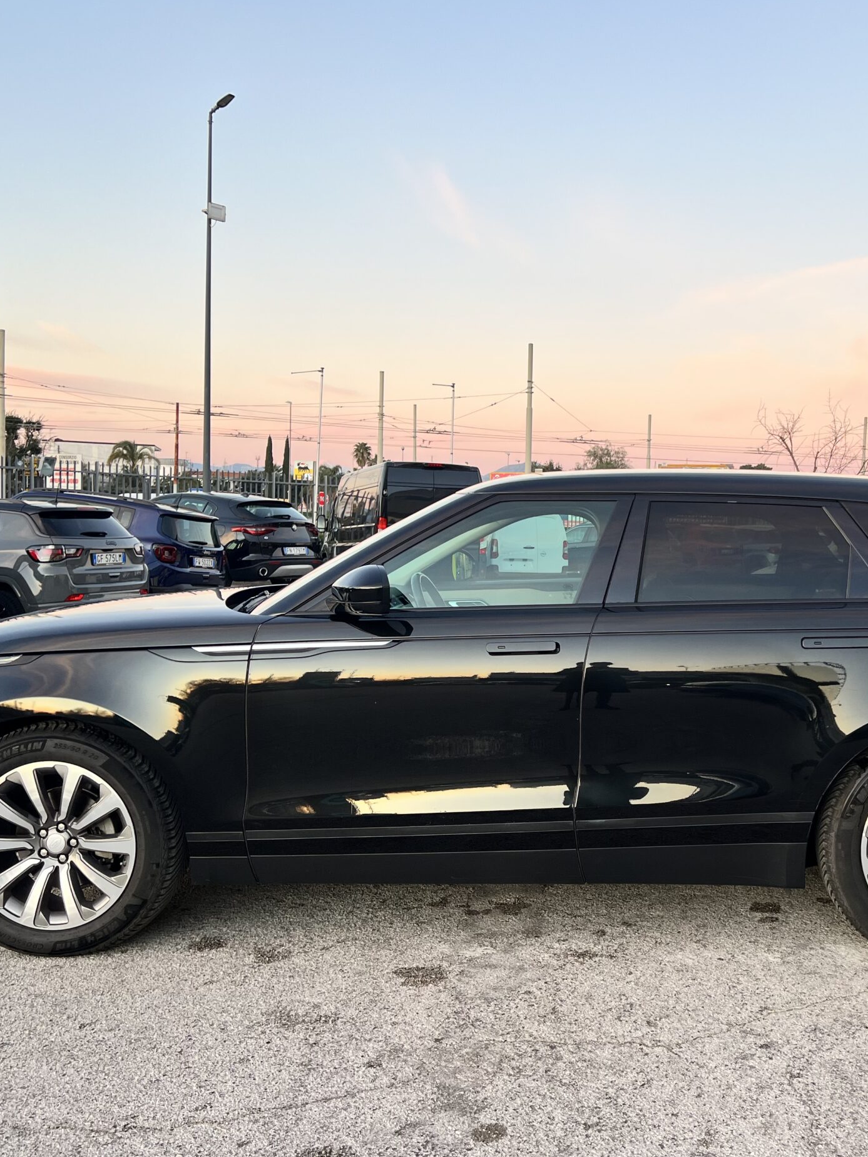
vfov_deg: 51.4
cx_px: 585
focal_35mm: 36
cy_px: 579
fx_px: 1203
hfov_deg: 39.2
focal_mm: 5.7
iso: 40
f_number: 1.5
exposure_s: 1/121
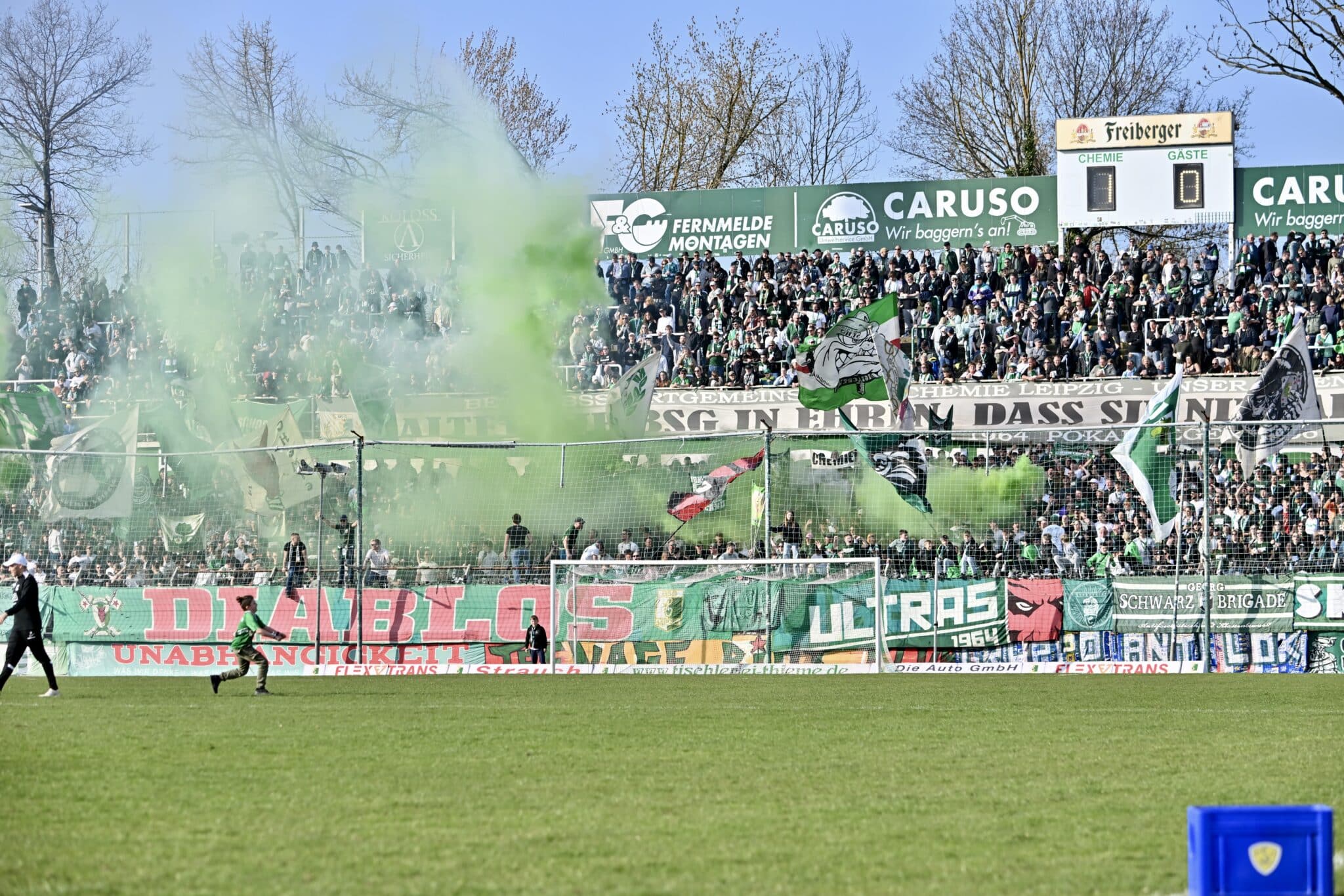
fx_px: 4853
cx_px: 672
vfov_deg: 10.5
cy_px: 448
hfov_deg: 15.8
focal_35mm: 130
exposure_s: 1/1250
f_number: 5.6
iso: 220
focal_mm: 130
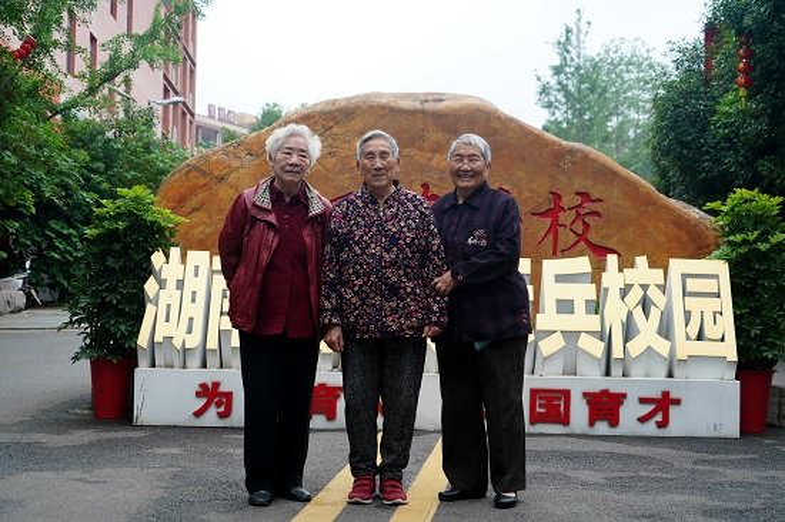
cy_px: 261
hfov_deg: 35.1
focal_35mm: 57
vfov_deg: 23.8
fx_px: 1242
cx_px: 392
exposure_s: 1/125
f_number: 5.6
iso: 640
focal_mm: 57
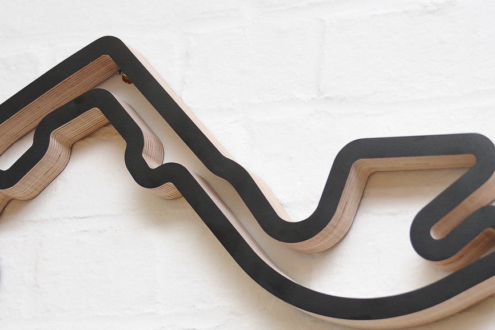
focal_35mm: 120
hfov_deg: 17.1
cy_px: 237
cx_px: 277
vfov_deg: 11.4
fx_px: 1650
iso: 500
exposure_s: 1/100
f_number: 4.8
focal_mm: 65
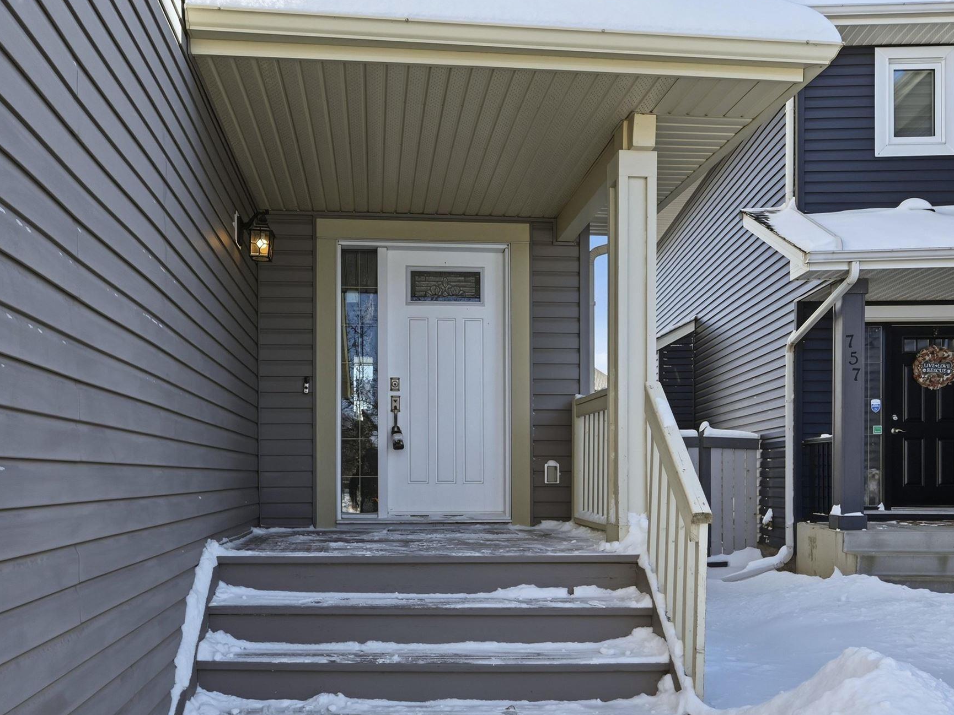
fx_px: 799
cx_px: 439
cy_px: 486
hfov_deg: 61.6
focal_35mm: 29
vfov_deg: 47.3
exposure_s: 1/500
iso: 100
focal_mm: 17
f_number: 8
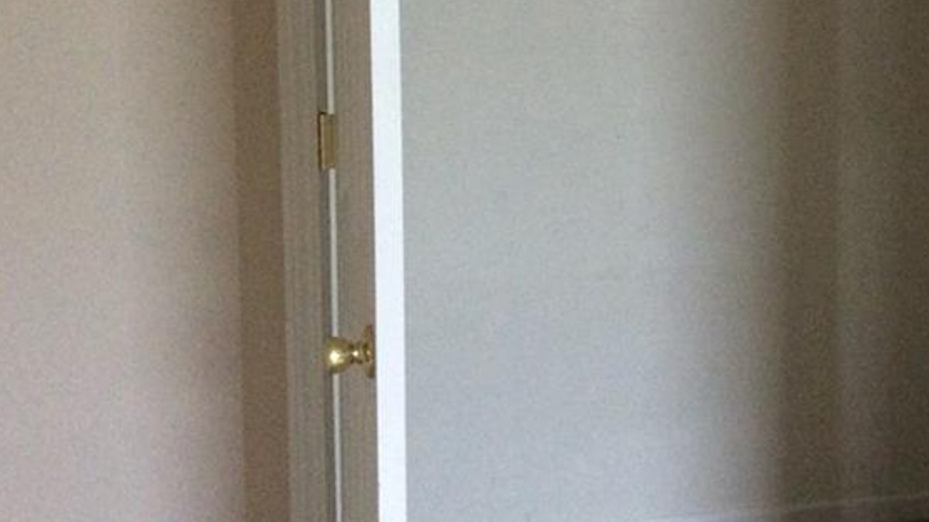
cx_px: 711
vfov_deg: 18.3
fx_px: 1576
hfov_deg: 32.2
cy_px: 0
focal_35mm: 64
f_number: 2.4
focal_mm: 3.3
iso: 250
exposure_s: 1/24
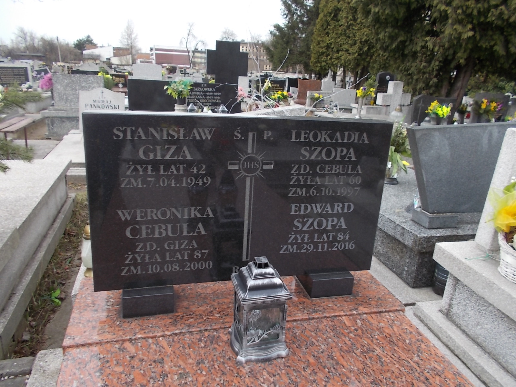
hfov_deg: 67.3
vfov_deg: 53.1
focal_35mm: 26
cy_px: 194
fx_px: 388
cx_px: 258
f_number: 3.2
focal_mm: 4.6
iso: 80
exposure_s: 1/250
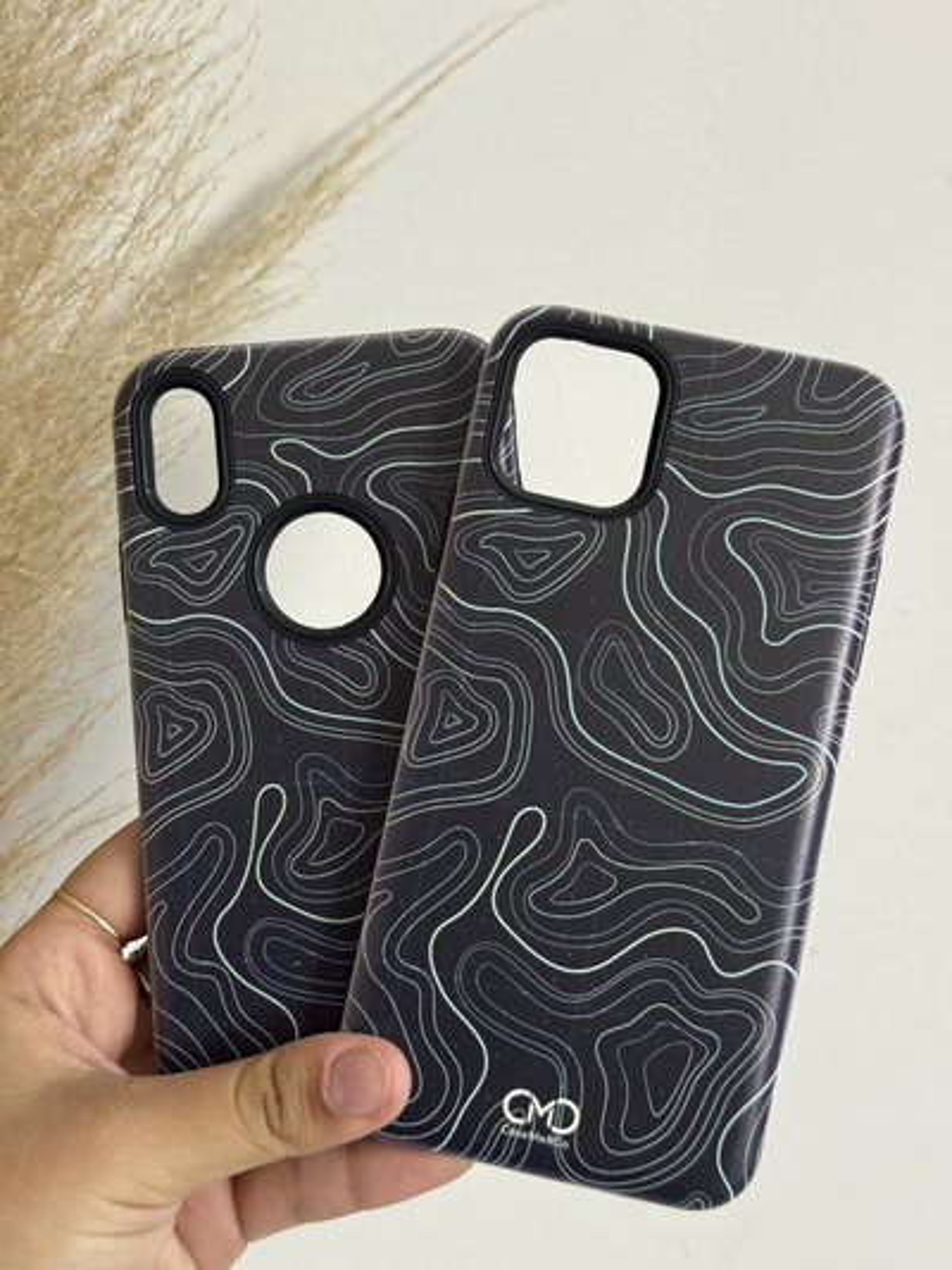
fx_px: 1759
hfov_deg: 30.3
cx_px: 476
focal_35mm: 48
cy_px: 635
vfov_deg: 39.6
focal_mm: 6.76
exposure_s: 1/33
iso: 200
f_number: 1.78
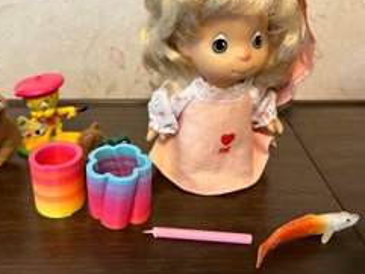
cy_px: 113
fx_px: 390
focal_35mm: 37
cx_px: 140
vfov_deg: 38.6
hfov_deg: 49.7
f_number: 1.5
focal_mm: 5.7
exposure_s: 1/60
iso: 400
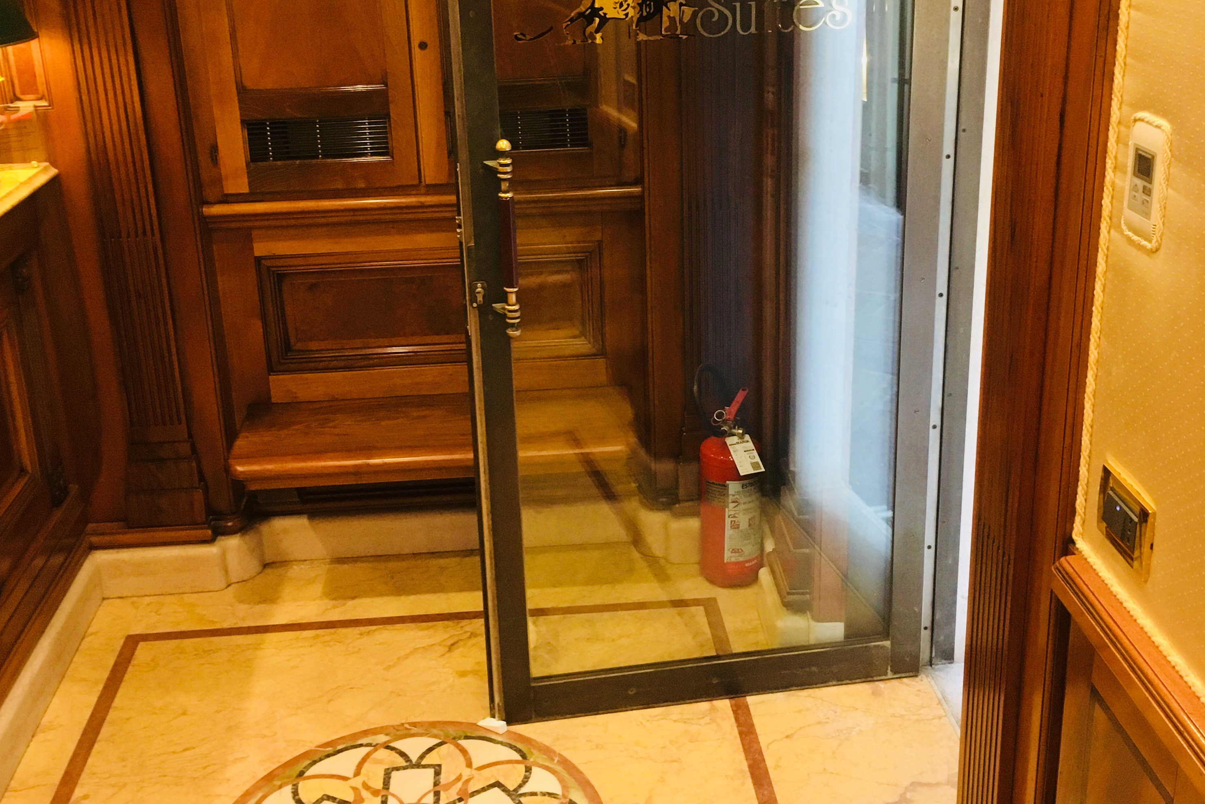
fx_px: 1372
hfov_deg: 47.4
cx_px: 602
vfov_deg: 32.5
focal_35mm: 41
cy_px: 312
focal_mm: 4.15
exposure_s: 1/20
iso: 200
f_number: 2.2
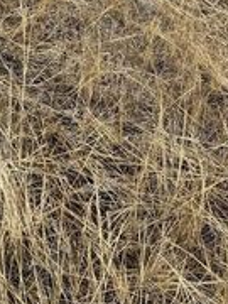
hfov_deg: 14.6
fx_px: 782
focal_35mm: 89
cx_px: -177
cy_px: -109
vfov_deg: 19.9
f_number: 1.78
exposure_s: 1/558
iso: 80
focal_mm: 6.76
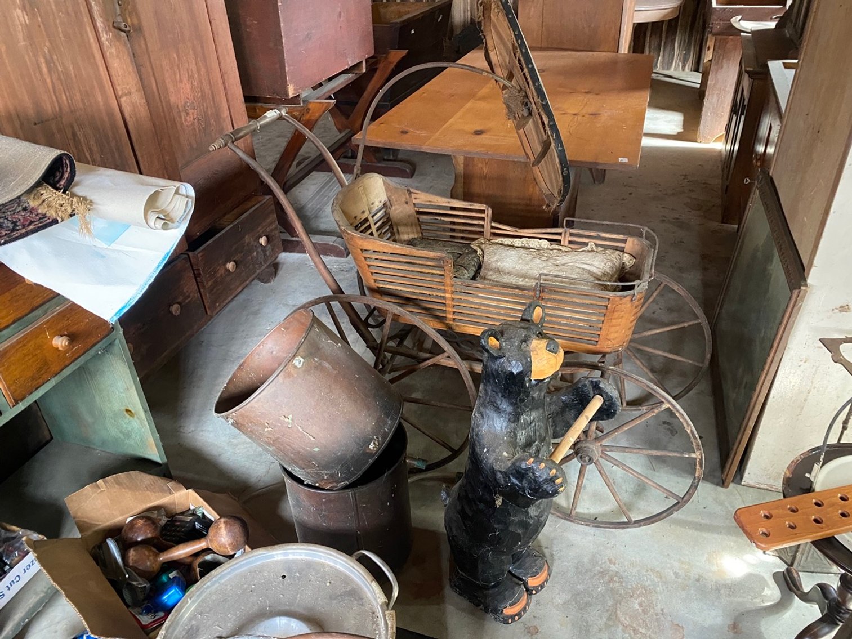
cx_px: 426
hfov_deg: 67.3
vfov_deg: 53.1
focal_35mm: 26
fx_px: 640
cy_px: 320
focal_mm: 4.25
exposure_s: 1/32
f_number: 1.8
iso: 640
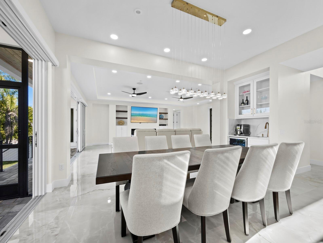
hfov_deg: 102.0
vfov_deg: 85.7
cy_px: 122
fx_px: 131
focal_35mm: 14
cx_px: 162
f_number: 13
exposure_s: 1/6
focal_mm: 7
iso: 320
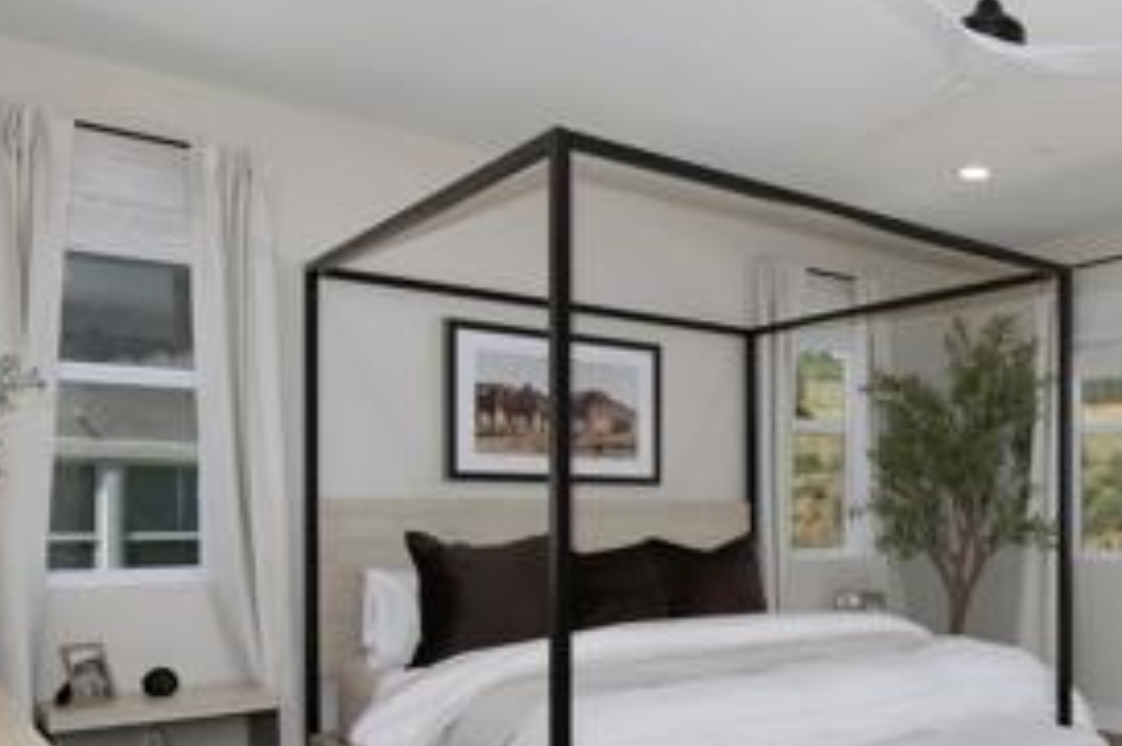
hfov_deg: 51.0
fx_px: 1028
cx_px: 998
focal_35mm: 33
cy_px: 521
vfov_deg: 39.3
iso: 320
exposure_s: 1/250
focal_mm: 14
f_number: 7.1
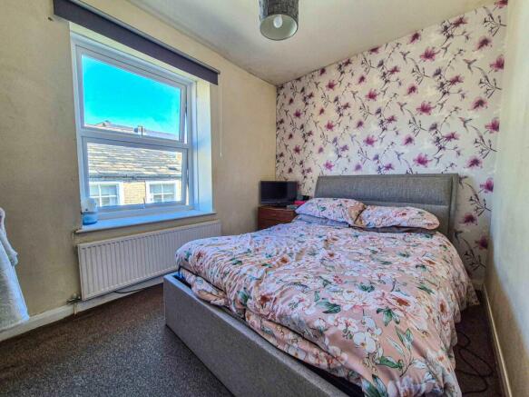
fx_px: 199
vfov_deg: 89.9
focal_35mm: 13
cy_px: 198
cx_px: 264
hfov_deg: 106.2
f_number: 2.2
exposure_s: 1/100
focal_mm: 2.2
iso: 64
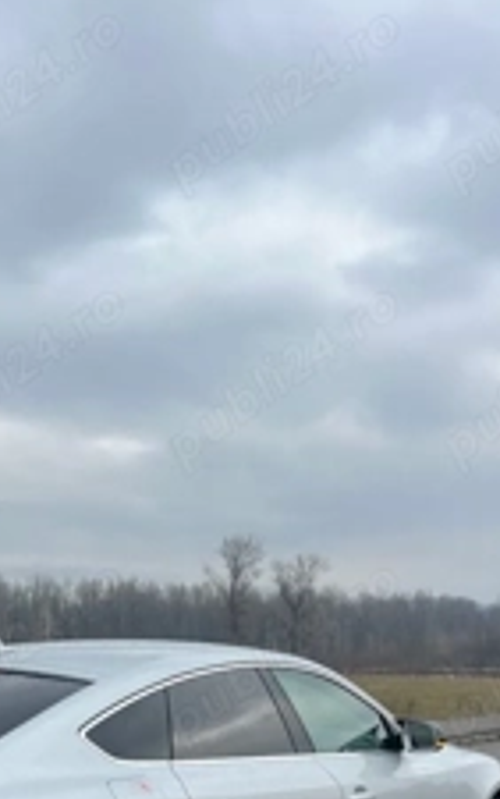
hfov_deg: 25.8
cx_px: 78
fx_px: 1066
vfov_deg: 38.6
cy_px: 696
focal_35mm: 49
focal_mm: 5.7
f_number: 1.5
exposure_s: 1/1171
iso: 50
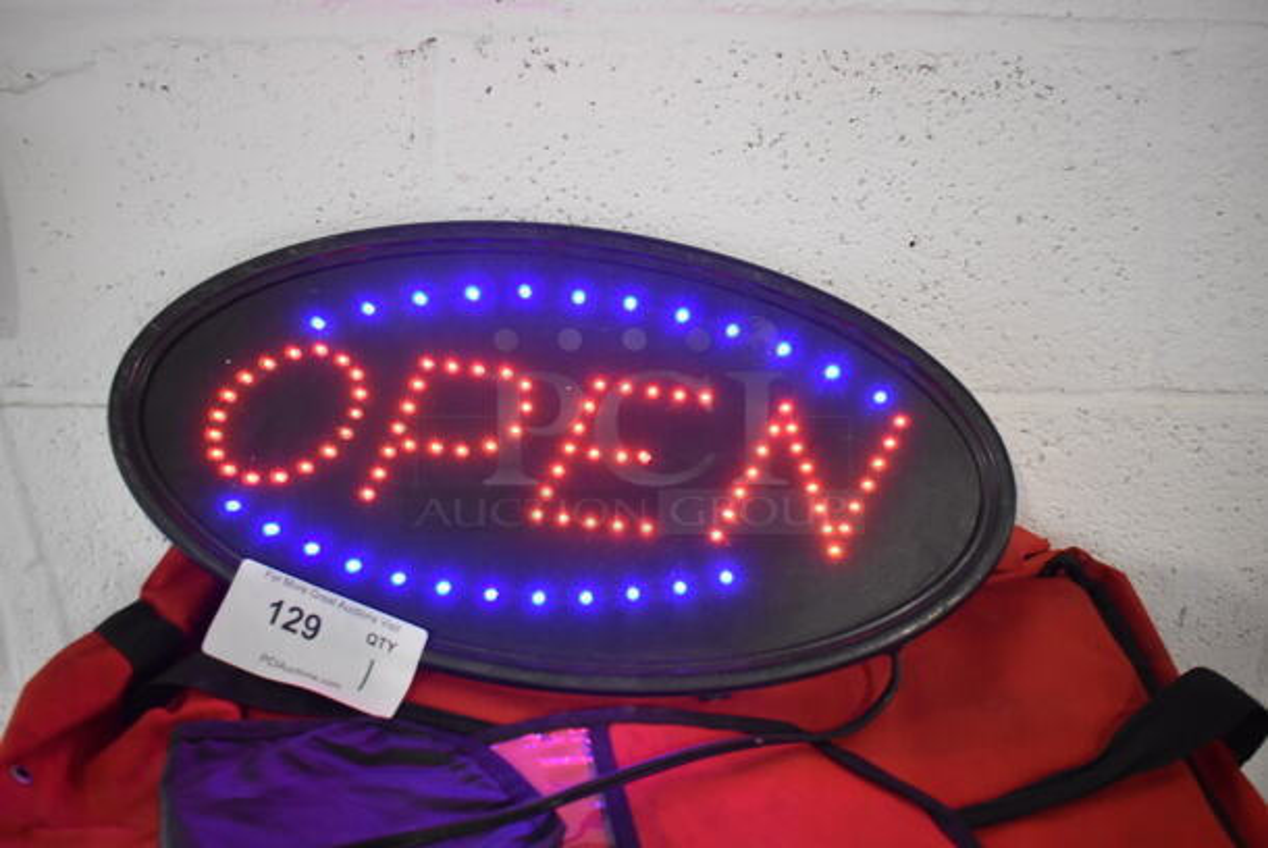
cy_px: 424
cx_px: 634
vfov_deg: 40.1
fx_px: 1163
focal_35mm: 33
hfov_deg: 57.2
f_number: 3.8
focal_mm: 22
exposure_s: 1/125
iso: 2200
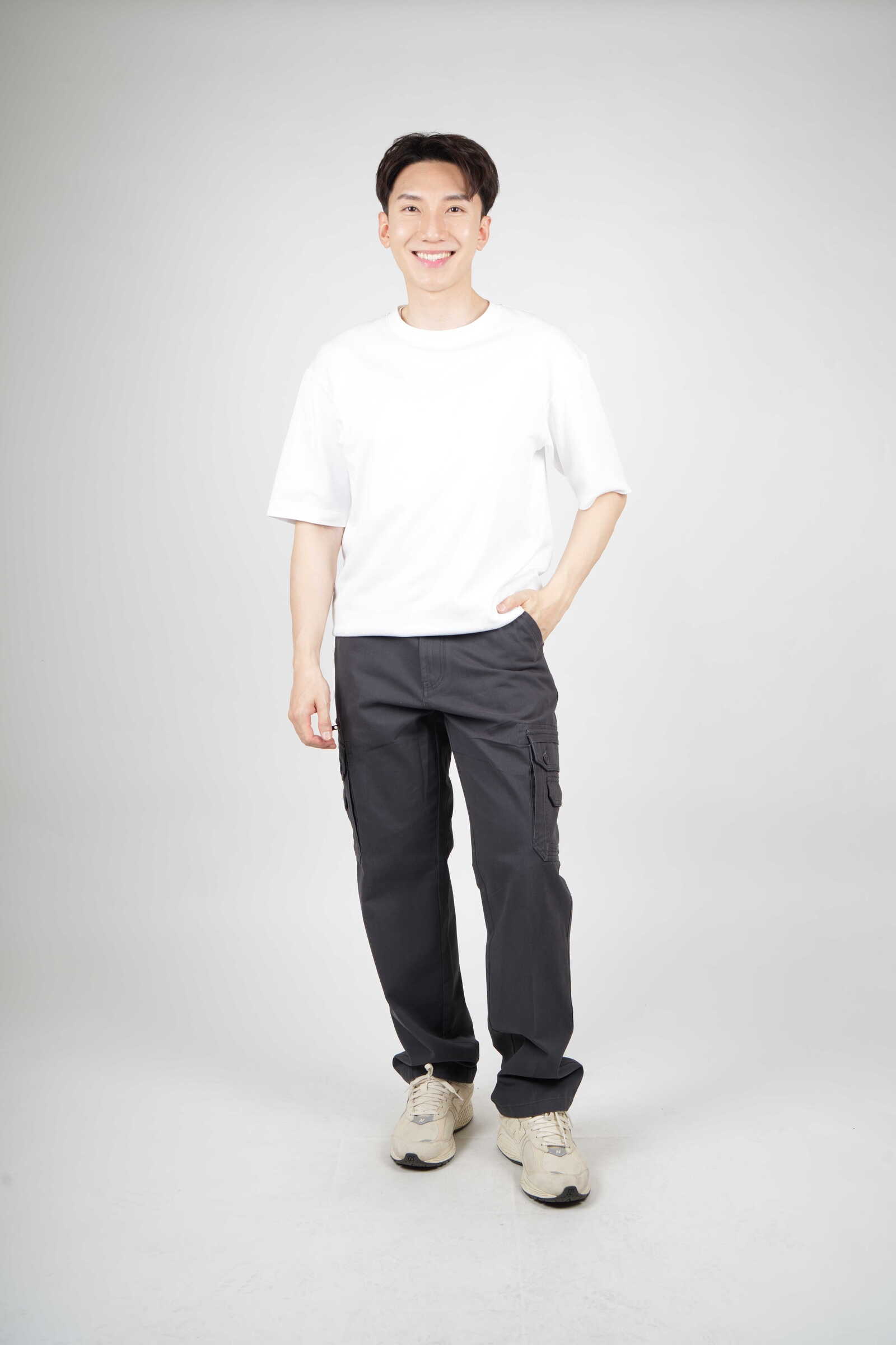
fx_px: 1419
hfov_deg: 35.1
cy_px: 672
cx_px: 448
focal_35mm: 38
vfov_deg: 50.7
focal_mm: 38
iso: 125
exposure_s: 1/160
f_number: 9
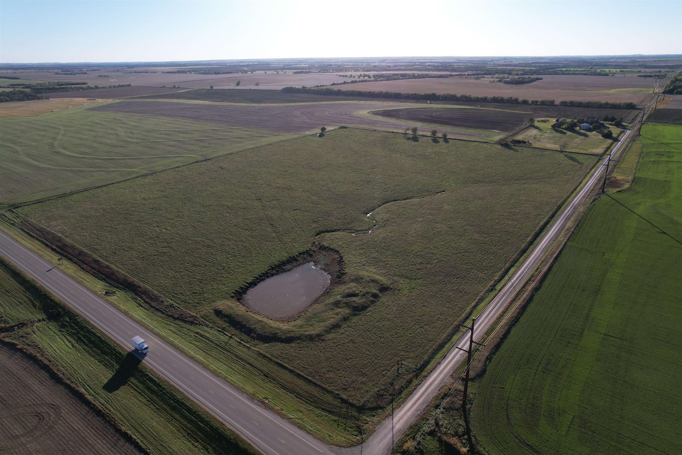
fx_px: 417
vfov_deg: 57.2
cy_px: 228
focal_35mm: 22
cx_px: 341
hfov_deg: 78.6
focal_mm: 8.38
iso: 100
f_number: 2.8
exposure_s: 1/100
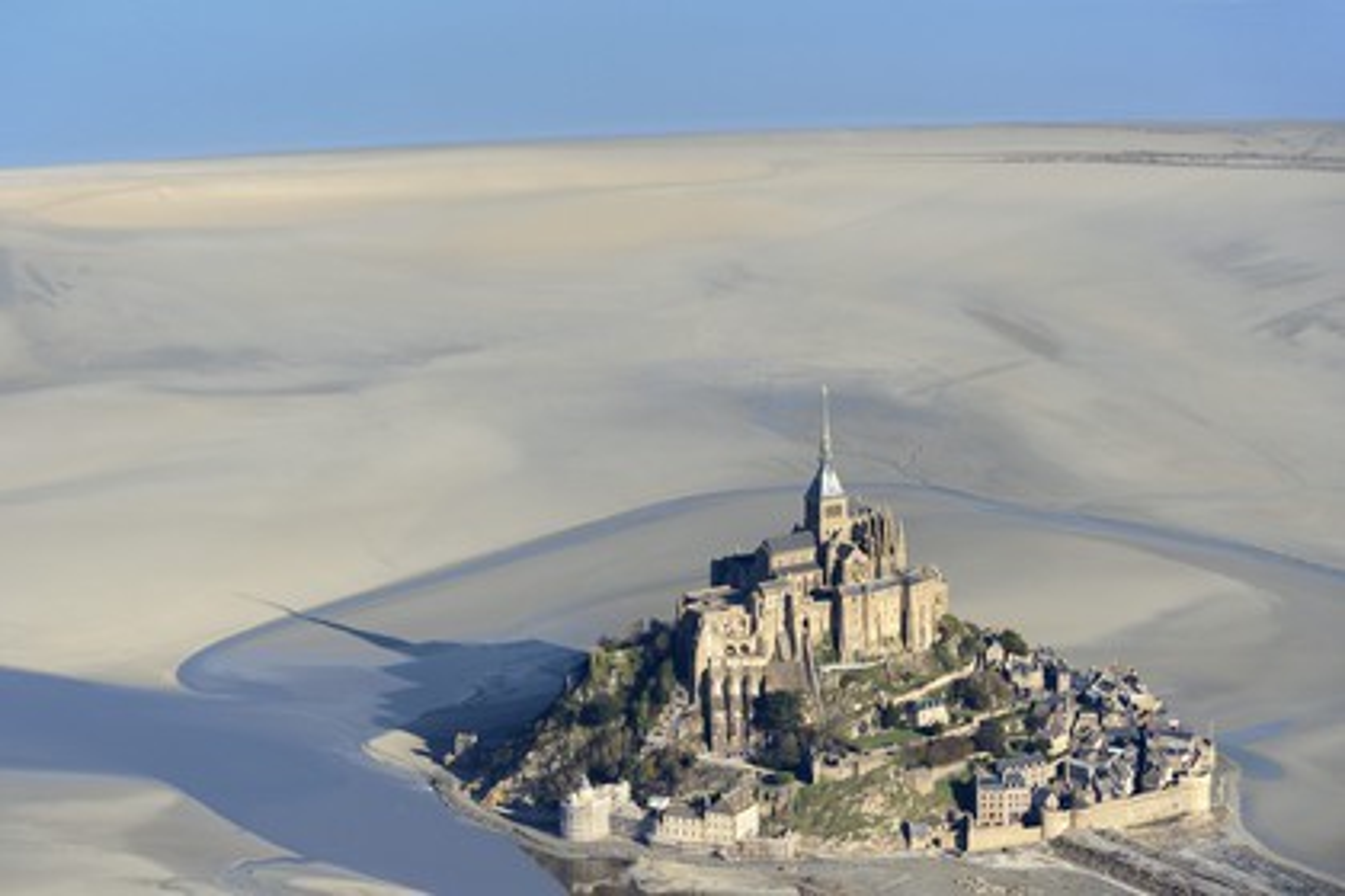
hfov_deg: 10.3
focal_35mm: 200
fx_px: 7472
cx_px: 672
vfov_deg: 6.9
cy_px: 448
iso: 400
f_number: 8
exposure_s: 1/1250
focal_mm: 200
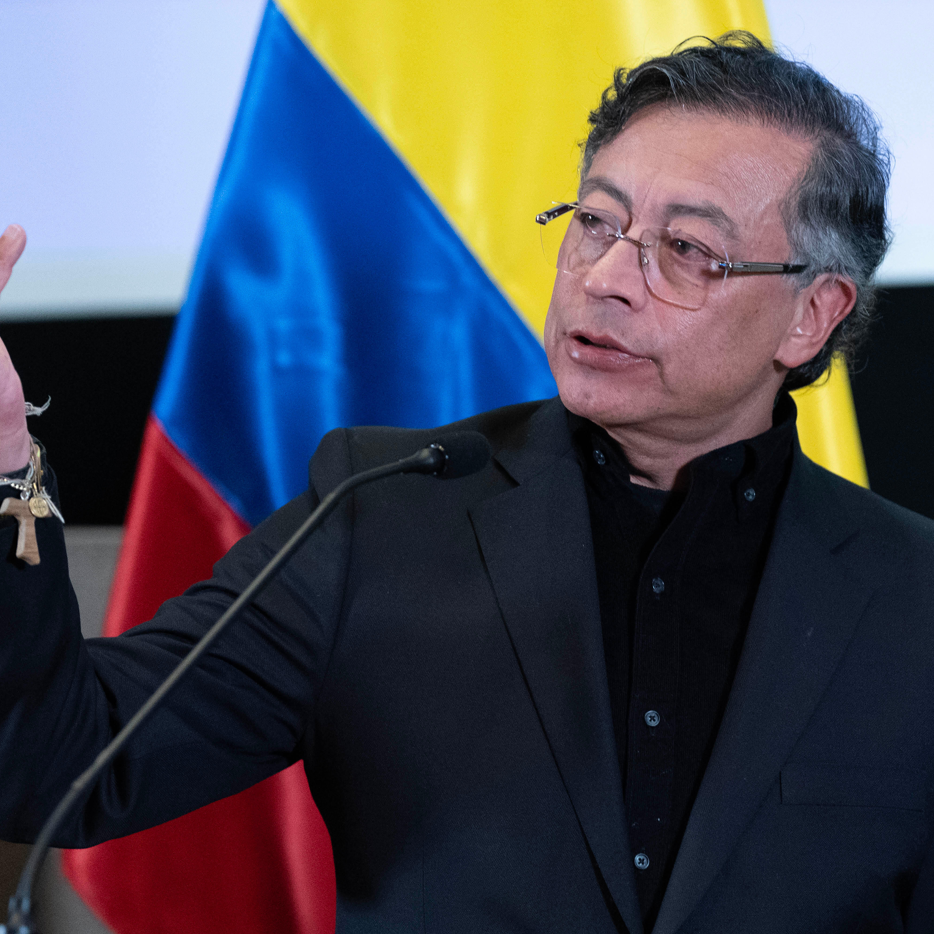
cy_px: 467
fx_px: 5647
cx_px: 461
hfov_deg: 9.5
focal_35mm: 185
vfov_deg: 9.5
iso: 5000
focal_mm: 145
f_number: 3.2
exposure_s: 1/250
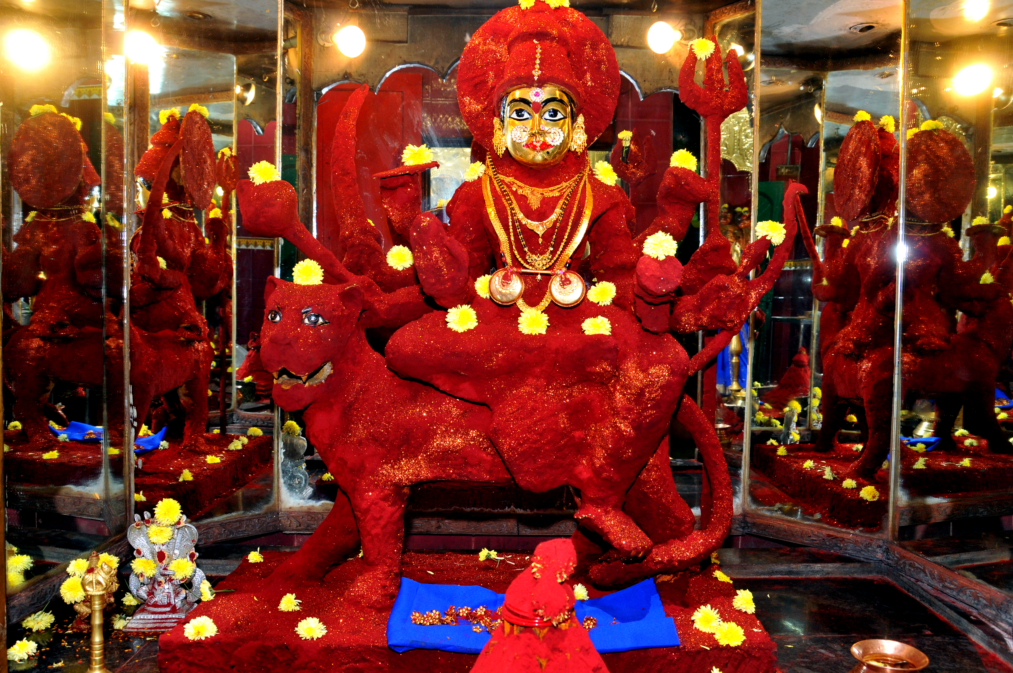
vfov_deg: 41.6
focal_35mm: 32
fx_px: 885
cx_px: 506
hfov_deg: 59.6
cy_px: 336
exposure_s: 1/60
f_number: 5.6
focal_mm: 21
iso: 500
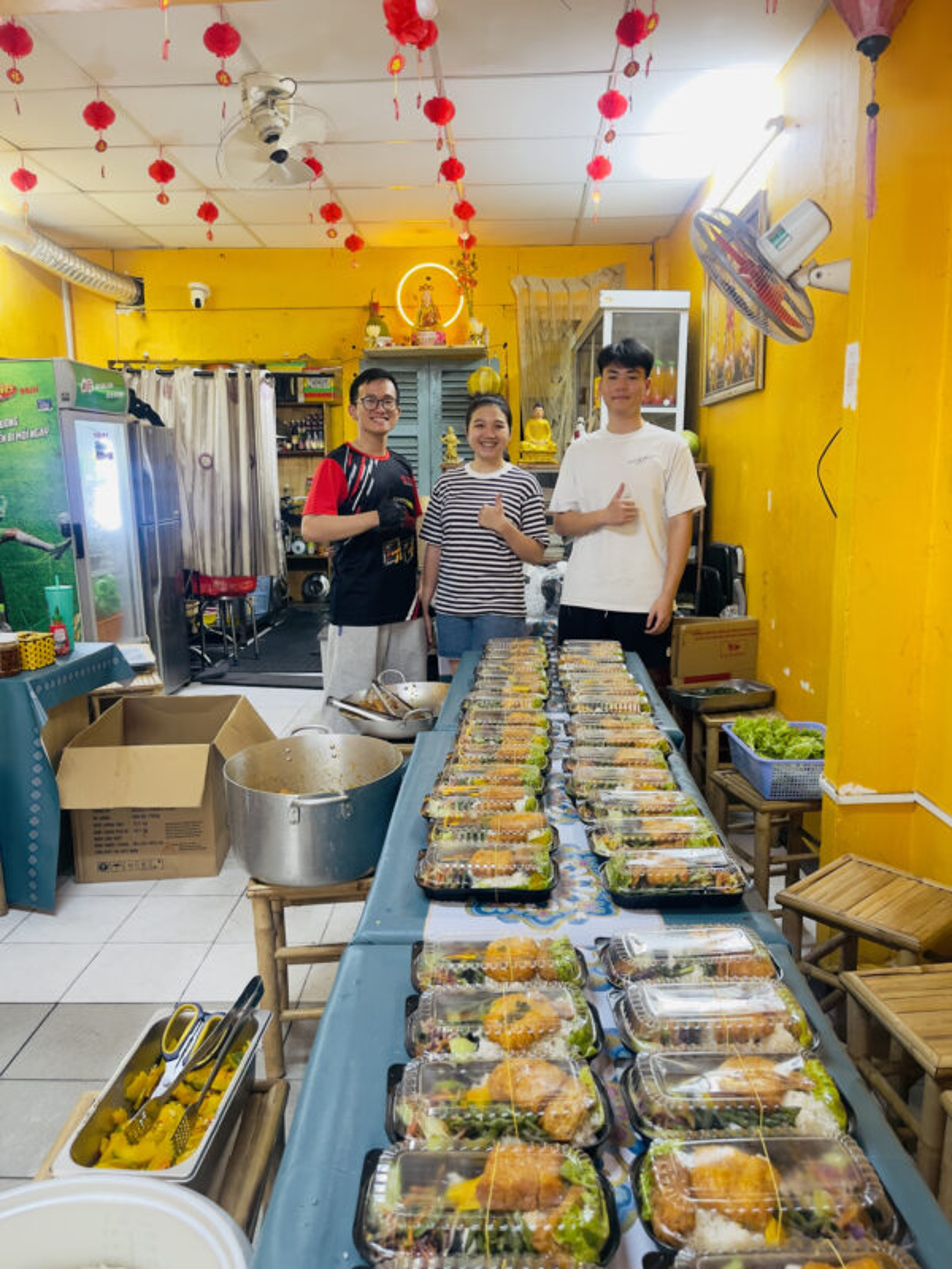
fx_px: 917
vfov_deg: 69.4
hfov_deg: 54.9
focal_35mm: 25
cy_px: 634
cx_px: 476
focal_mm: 5.1
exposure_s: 1/50
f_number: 1.6
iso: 250
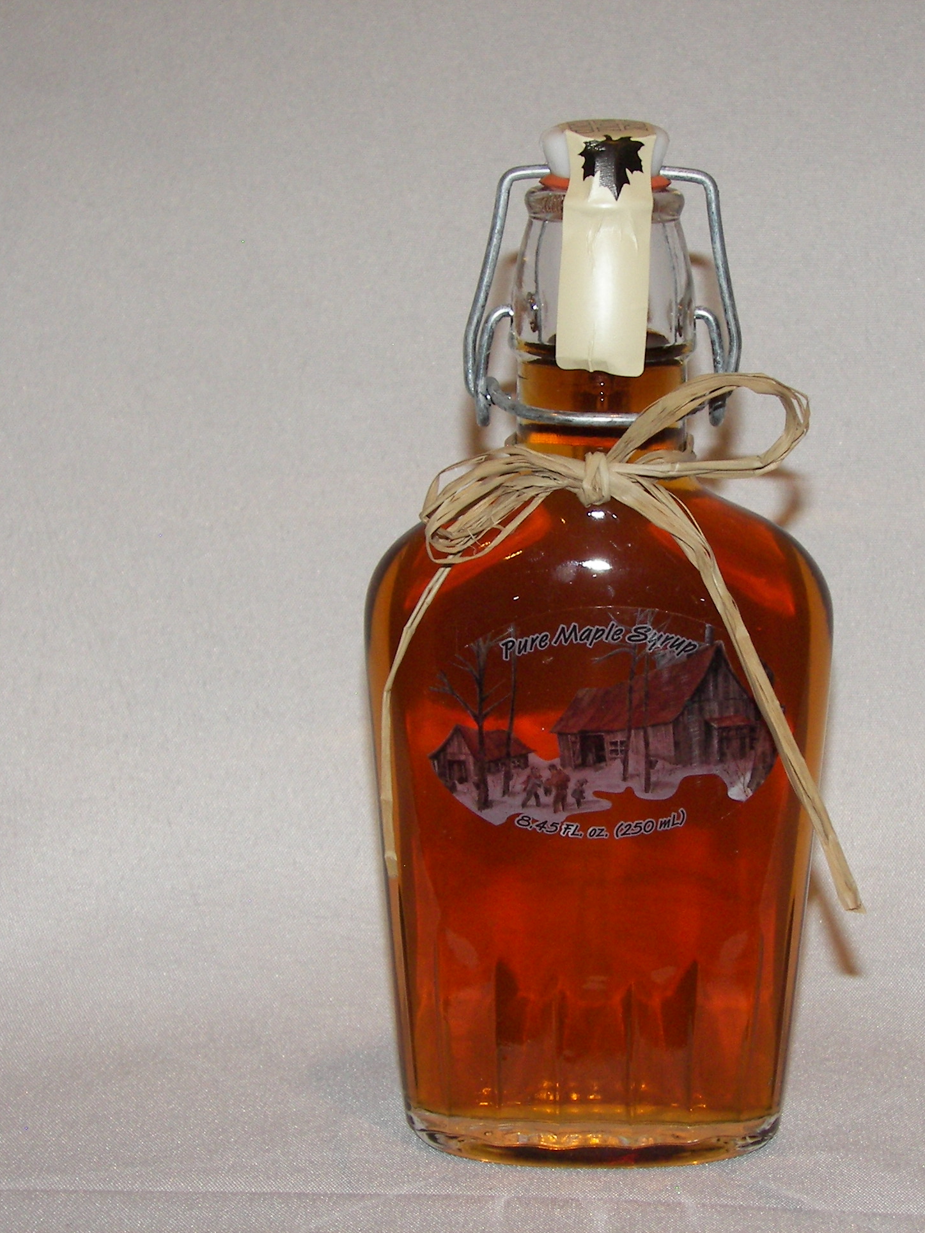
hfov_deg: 16.4
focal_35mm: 90
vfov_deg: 21.8
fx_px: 3207
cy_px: 614
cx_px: 598
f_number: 2.8
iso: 100
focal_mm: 11.2
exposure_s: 1/30
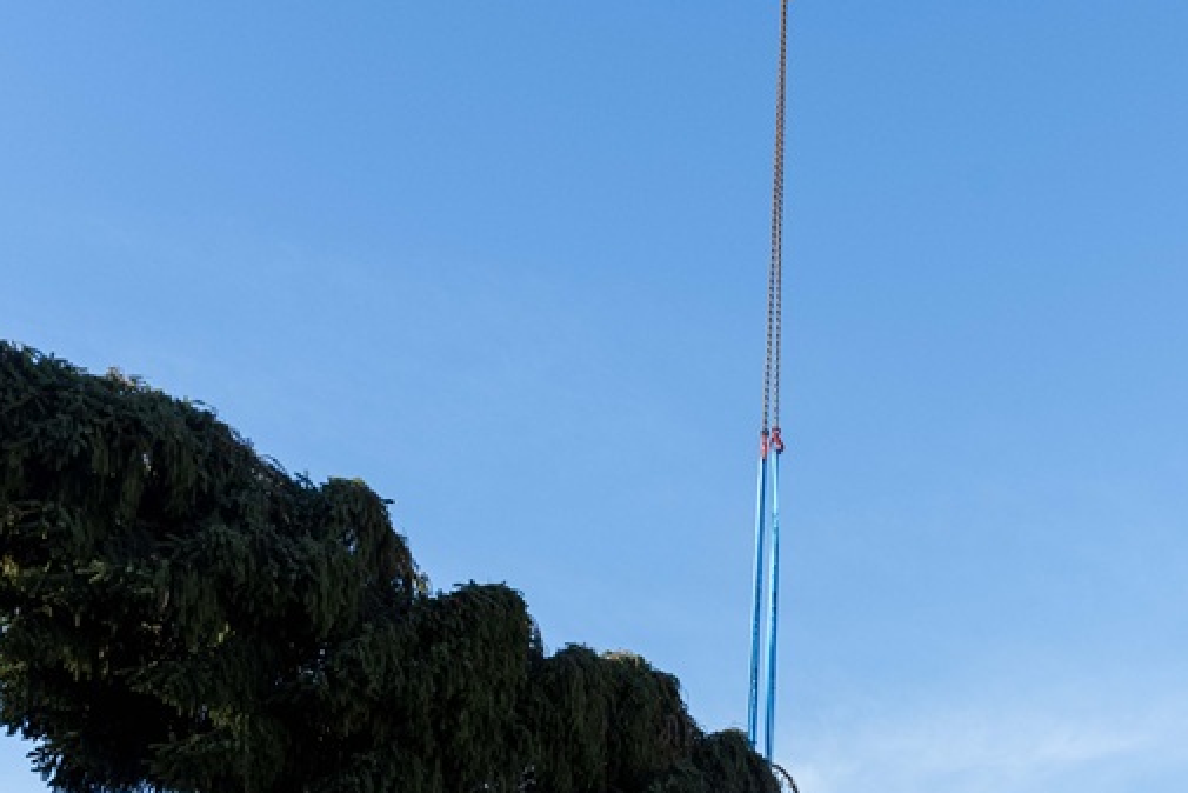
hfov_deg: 26.5
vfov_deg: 17.3
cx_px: 781
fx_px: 2509
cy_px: 885
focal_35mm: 76
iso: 3200
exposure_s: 1/160
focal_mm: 32
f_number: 5
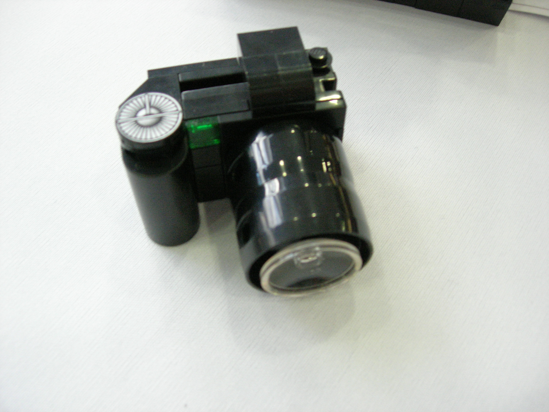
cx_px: 274
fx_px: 603
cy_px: 206
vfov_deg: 37.7
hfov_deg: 49.0
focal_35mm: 38
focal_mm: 7.8
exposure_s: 1/63.8
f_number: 2.8
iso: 400
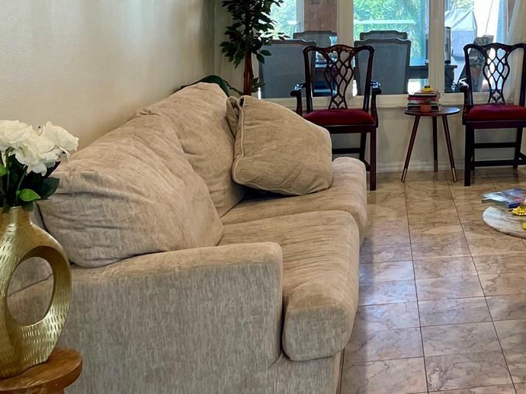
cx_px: 580
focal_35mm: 58
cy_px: -31
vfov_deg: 23.7
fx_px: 881
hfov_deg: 29.8
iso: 100
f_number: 1.6
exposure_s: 1/120
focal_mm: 5.1
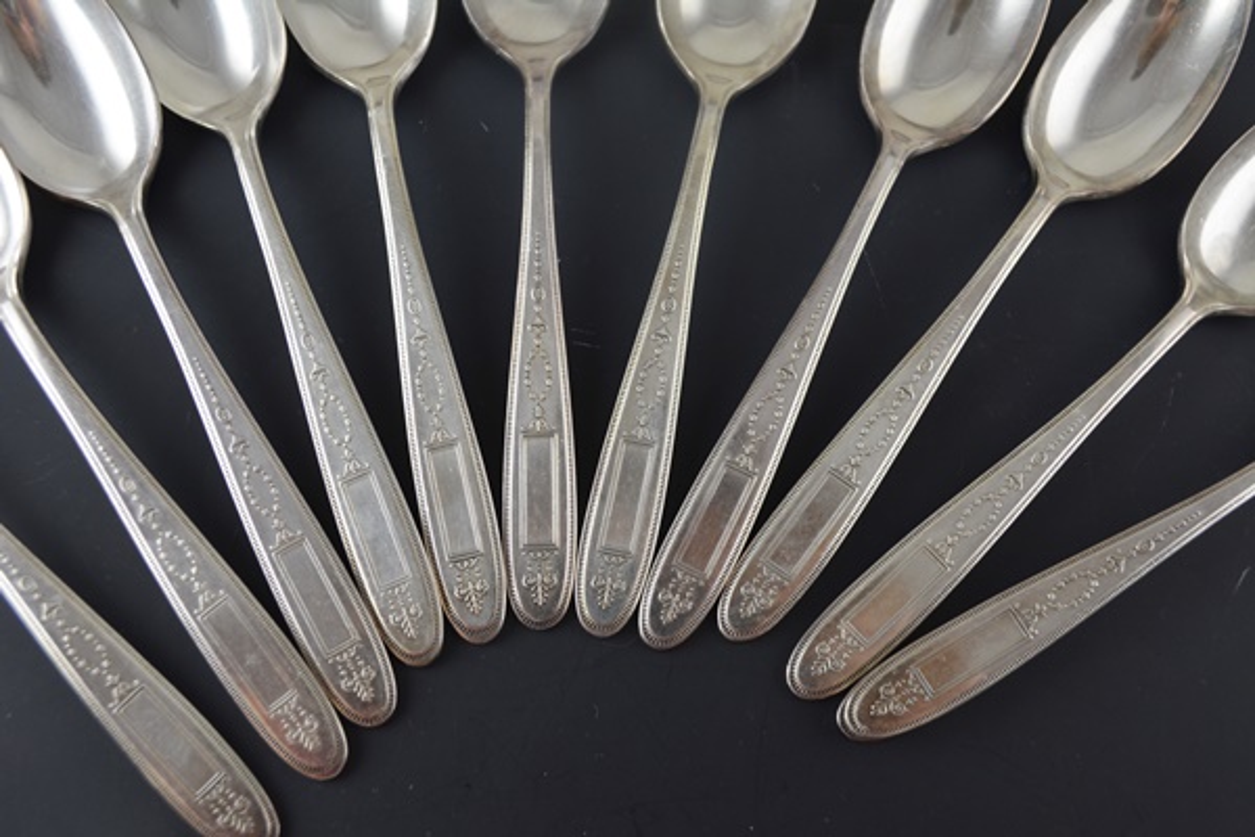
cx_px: 628
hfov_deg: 53.1
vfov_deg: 36.9
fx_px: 1255
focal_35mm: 36
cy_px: 418
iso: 400
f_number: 5.6
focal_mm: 24
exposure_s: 1/125
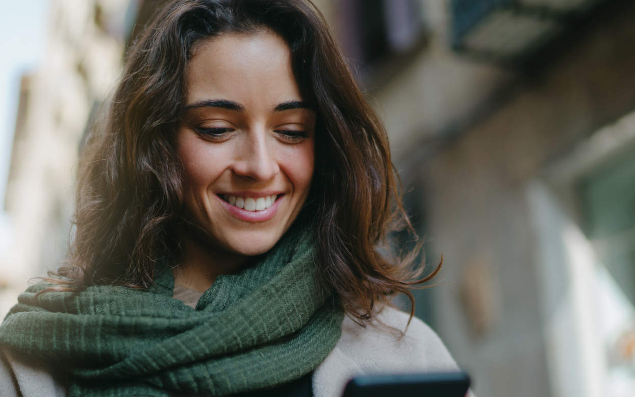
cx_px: 249
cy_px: 294
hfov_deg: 36.7
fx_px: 952
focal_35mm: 55
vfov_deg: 23.3
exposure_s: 1/800
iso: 100
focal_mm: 35
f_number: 1.4
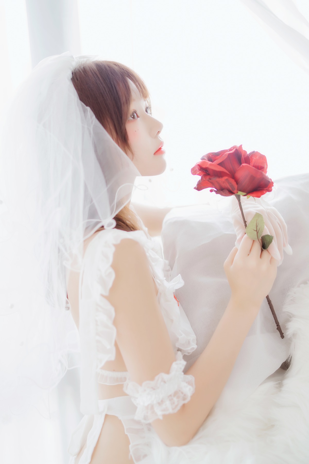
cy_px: 232
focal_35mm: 35
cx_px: 154
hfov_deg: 37.9
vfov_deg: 54.4
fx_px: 450
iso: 200
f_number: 2
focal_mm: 35
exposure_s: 1/200
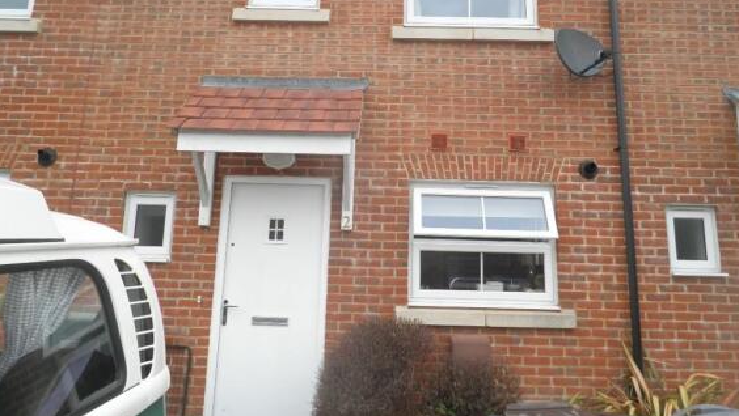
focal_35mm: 27
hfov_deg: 69.8
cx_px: 377
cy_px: 151
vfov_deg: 42.6
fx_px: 529
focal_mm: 4.3
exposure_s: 1/200
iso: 64
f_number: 3.3
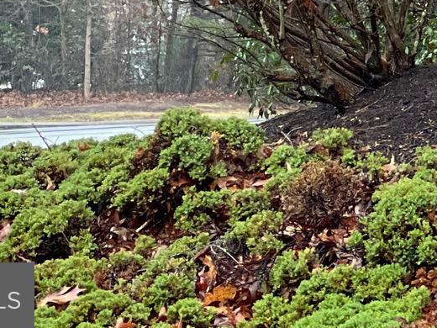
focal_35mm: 303
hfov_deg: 6.4
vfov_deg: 4.8
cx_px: 685
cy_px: -315
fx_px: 3825
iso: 125
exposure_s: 1/121
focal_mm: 9
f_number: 2.8
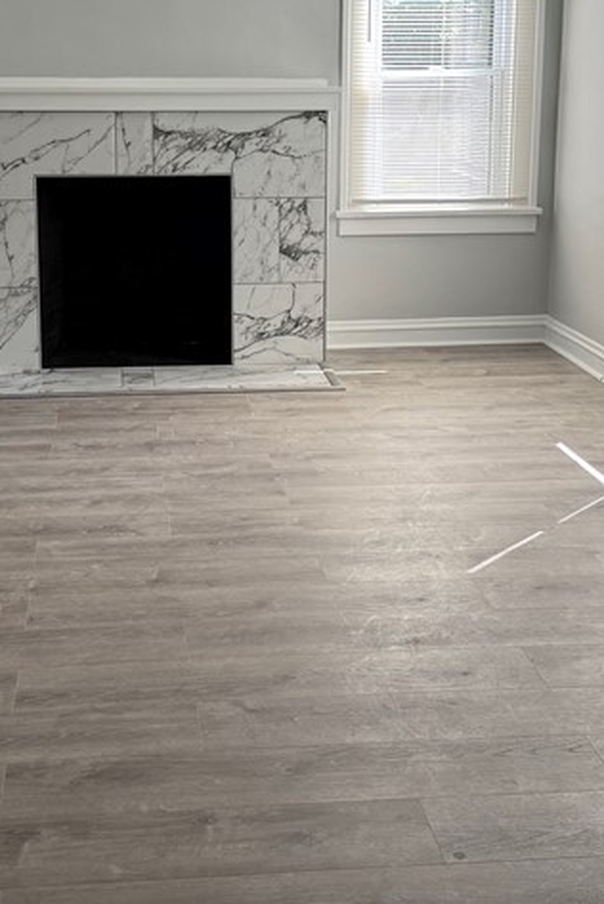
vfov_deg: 36.4
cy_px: 279
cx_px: 224
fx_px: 1357
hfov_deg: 25.0
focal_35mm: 54
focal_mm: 6.76
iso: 100
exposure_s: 1/236
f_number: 1.78
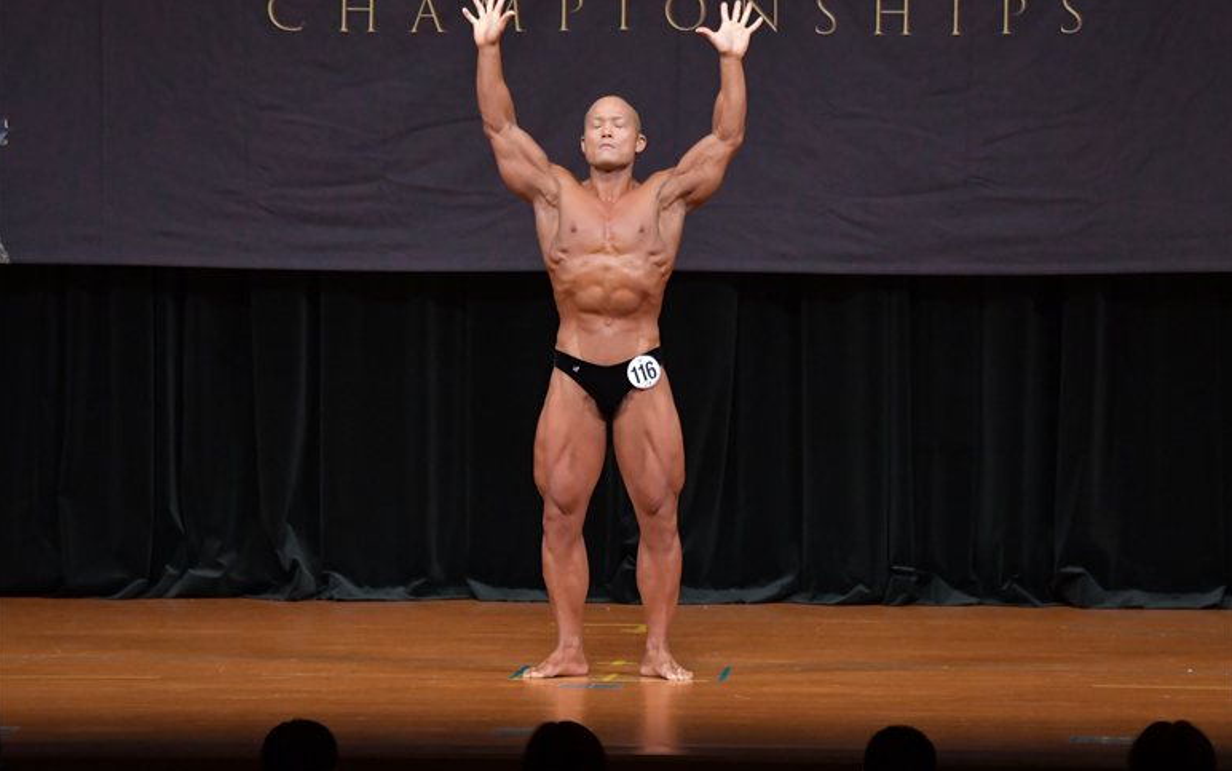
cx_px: 615
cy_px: 372
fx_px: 7725
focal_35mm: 230
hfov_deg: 9.1
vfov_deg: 5.7
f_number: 5.6
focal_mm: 150
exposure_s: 1/400
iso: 4000
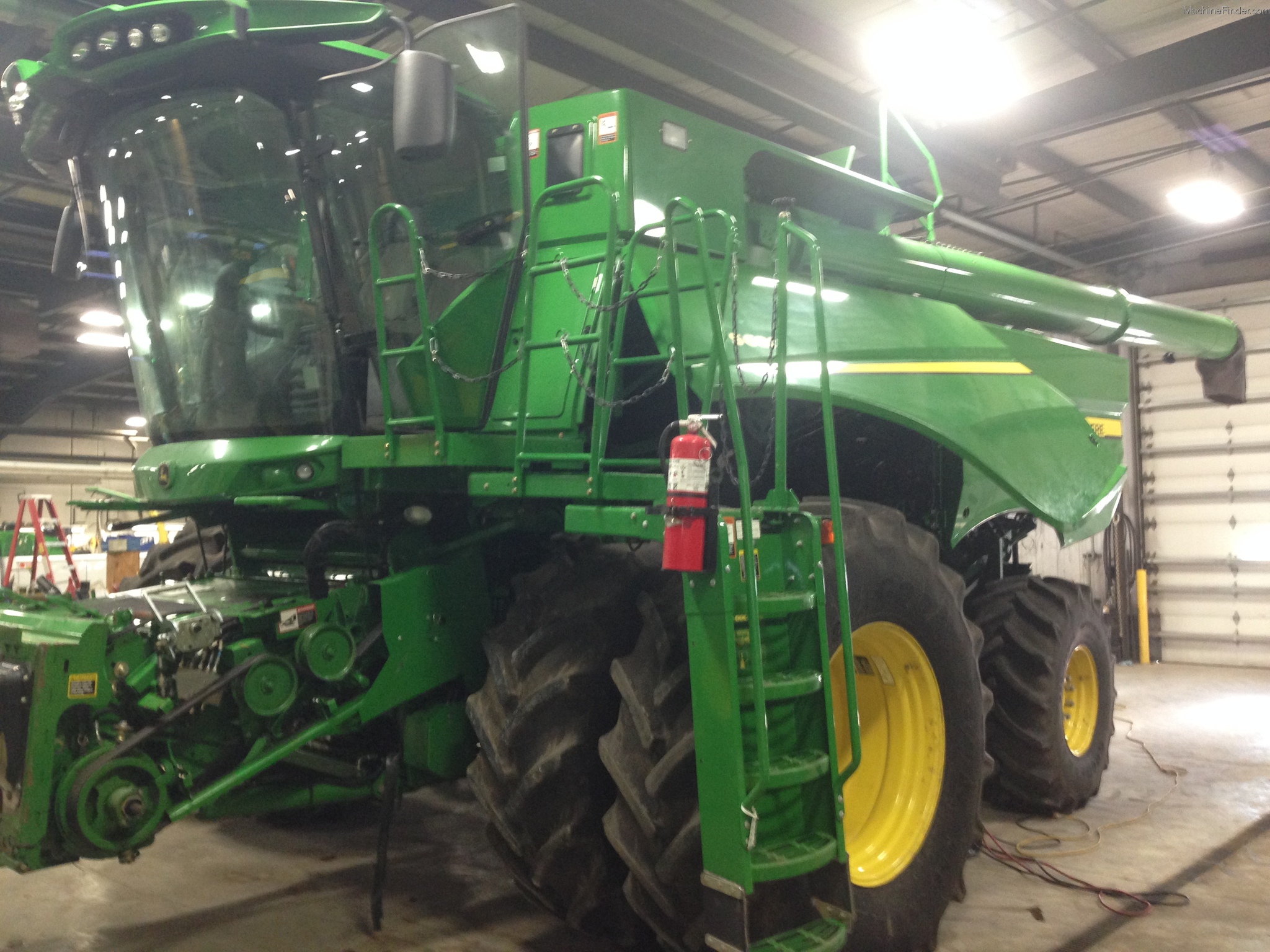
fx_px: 1211
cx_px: 635
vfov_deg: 42.9
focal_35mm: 33
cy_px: 476
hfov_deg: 55.4
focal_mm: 4.12
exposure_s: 1/20
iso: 200
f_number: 2.4
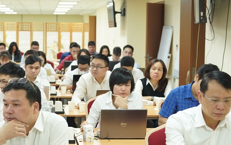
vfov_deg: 14.8
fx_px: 556
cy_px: 89
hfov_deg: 23.3
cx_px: 70
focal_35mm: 88
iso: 1250
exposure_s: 1/125
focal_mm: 41.6
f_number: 4
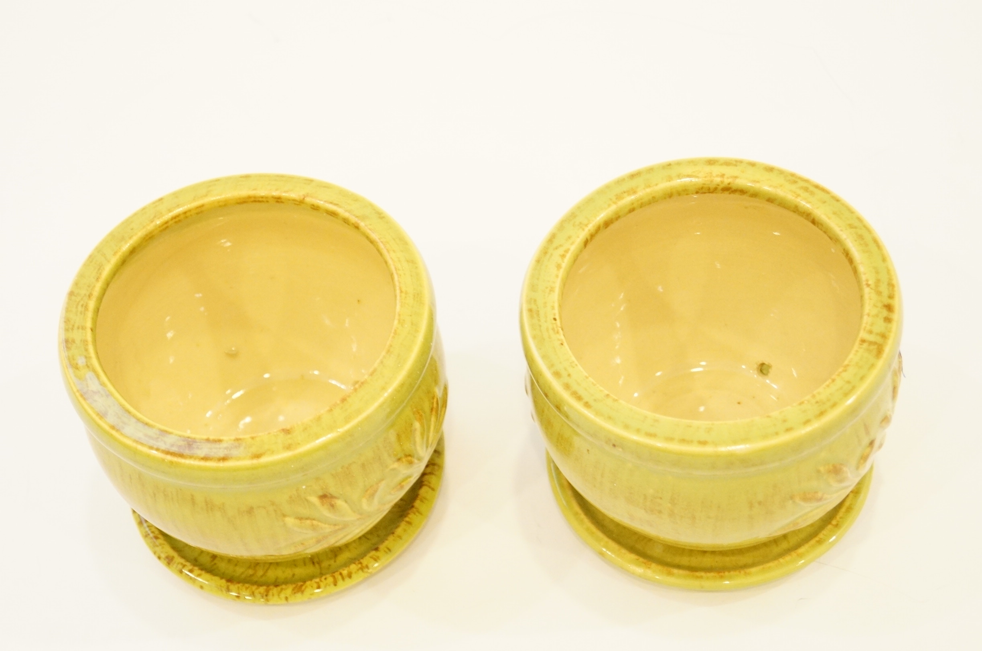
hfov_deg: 29.9
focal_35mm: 68
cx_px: 491
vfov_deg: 20.1
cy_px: 326
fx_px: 1838
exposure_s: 1/40
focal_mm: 45
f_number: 5.6
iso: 3200
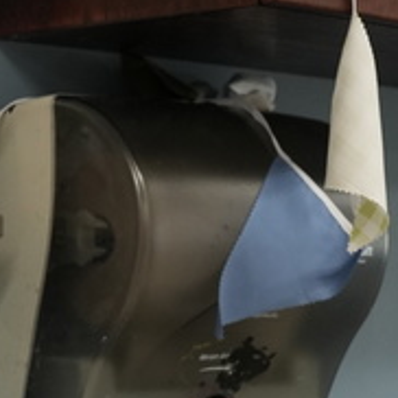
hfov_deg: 12.5
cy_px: 596
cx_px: 140
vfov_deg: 12.0
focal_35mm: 139
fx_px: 1814
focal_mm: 29.1
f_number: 3.5
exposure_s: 1/160
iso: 1600
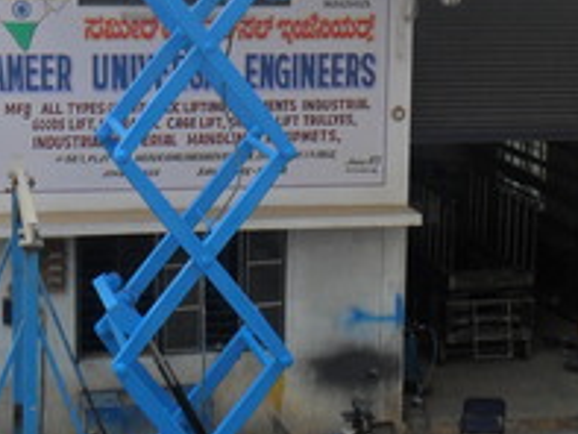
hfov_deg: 20.8
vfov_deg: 15.6
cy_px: 92
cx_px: 334
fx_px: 1571
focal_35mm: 94
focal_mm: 6.6
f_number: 4
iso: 100
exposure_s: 1/250
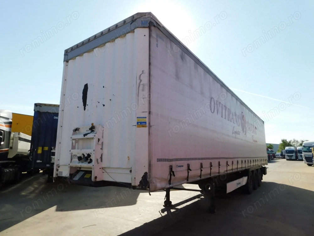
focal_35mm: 23
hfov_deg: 73.9
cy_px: 118
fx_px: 209
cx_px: 157
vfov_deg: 58.9
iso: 125
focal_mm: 4
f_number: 6
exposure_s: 1/500
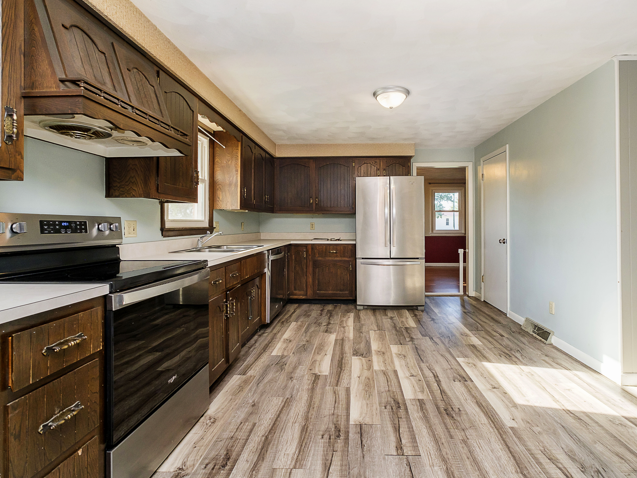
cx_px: 340
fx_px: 313
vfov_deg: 74.7
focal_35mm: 17
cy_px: 234
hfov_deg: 90.9
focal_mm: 10
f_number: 4
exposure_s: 1/40
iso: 500
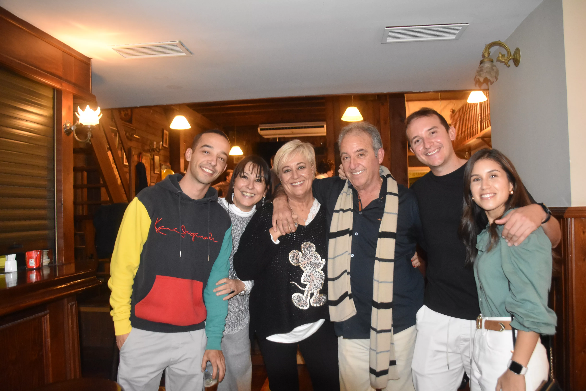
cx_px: 293
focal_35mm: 30
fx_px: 488
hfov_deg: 61.9
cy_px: 196
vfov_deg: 43.6
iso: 4000
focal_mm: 20
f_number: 3.5
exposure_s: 1/60
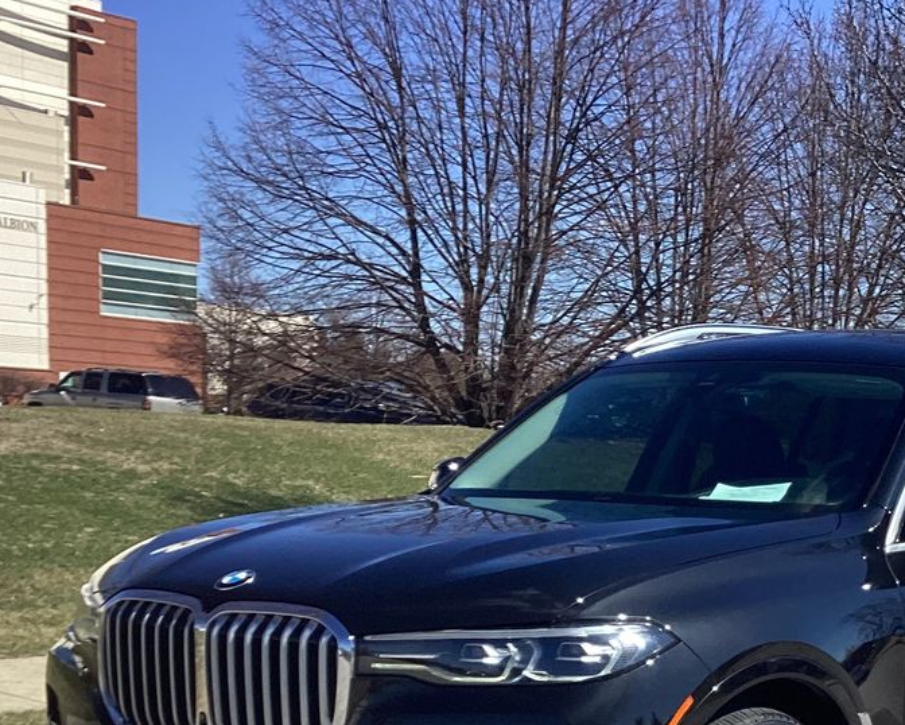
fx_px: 1929
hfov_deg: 25.8
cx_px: 747
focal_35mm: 72
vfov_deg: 20.4
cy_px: 780
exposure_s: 1/1381
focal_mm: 3.3
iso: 25
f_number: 2.4
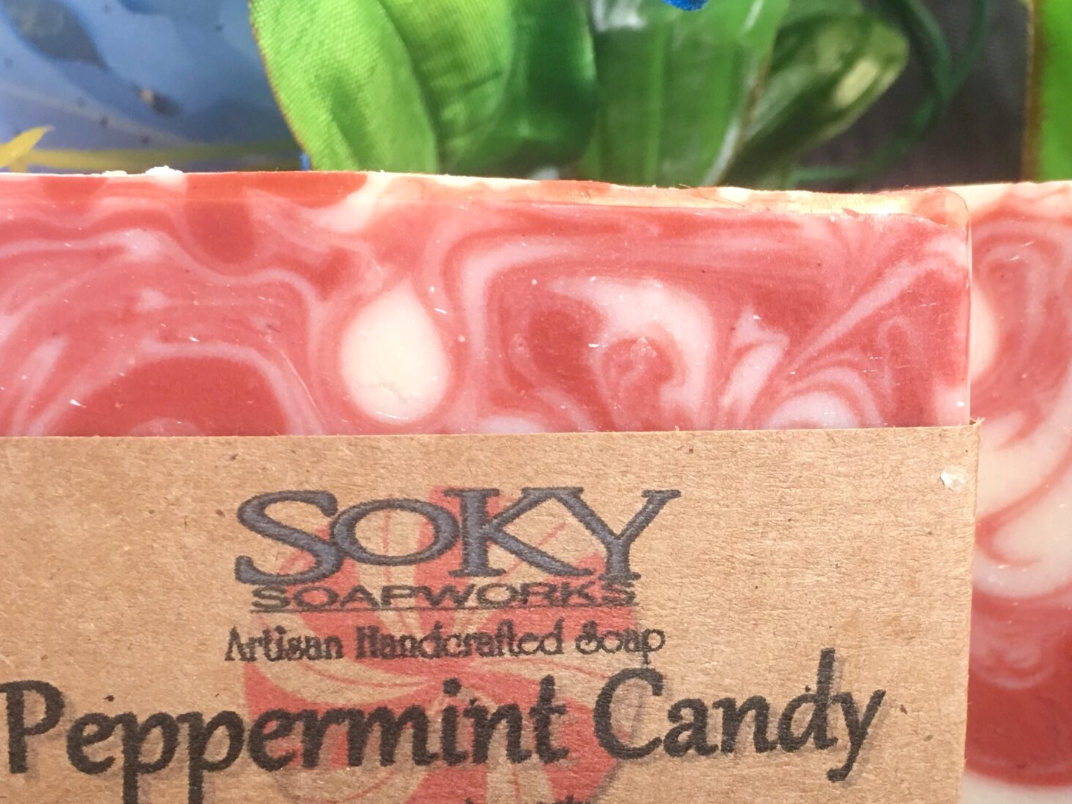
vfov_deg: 28.2
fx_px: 1579
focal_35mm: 51
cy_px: 589
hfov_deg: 37.2
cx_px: 682
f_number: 2.2
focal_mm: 4.15
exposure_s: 1/15
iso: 50
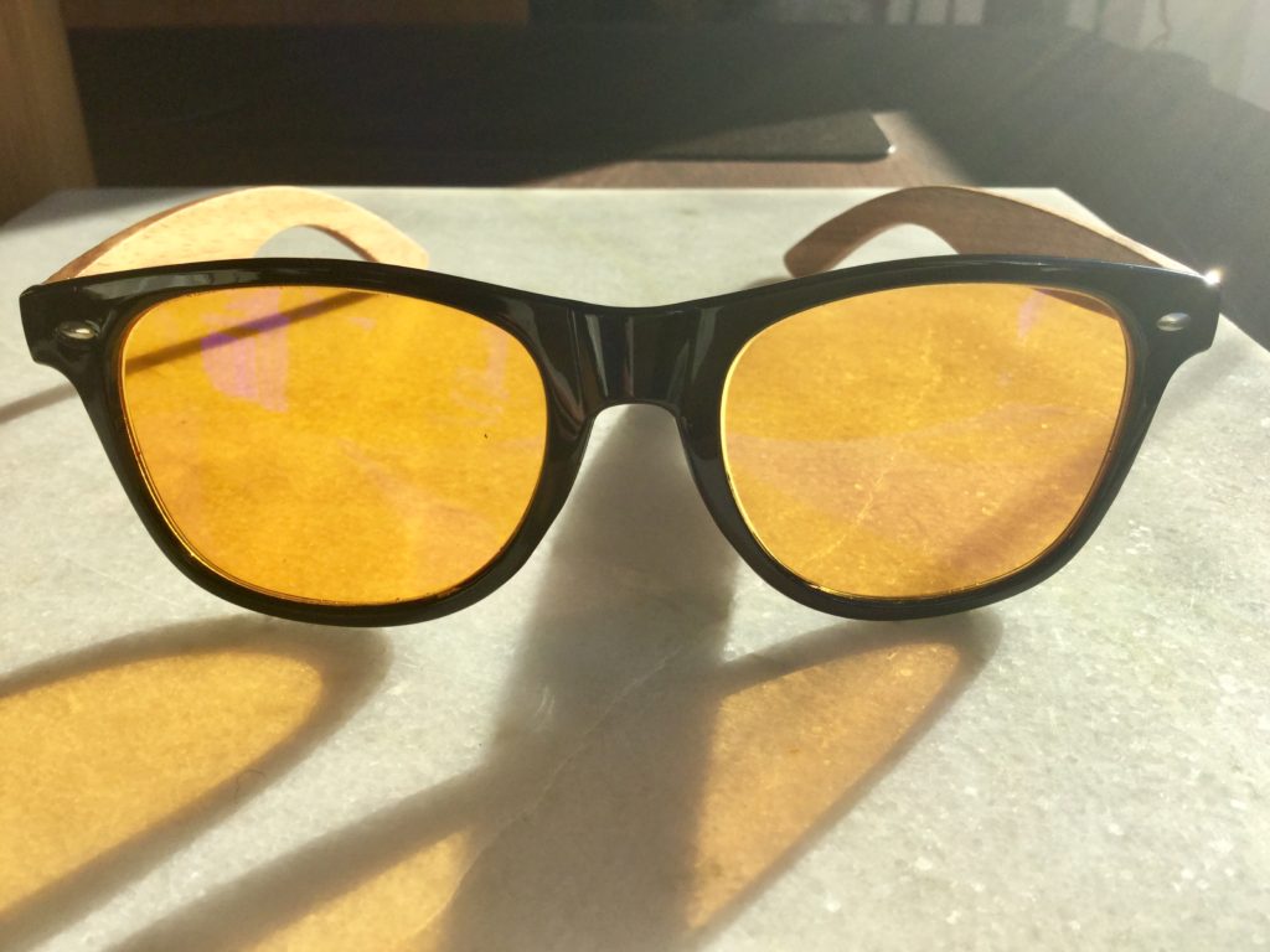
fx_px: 1137
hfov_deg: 58.4
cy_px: 476
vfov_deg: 45.4
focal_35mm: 31
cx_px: 635
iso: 25
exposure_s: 1/926
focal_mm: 3.3
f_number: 2.4
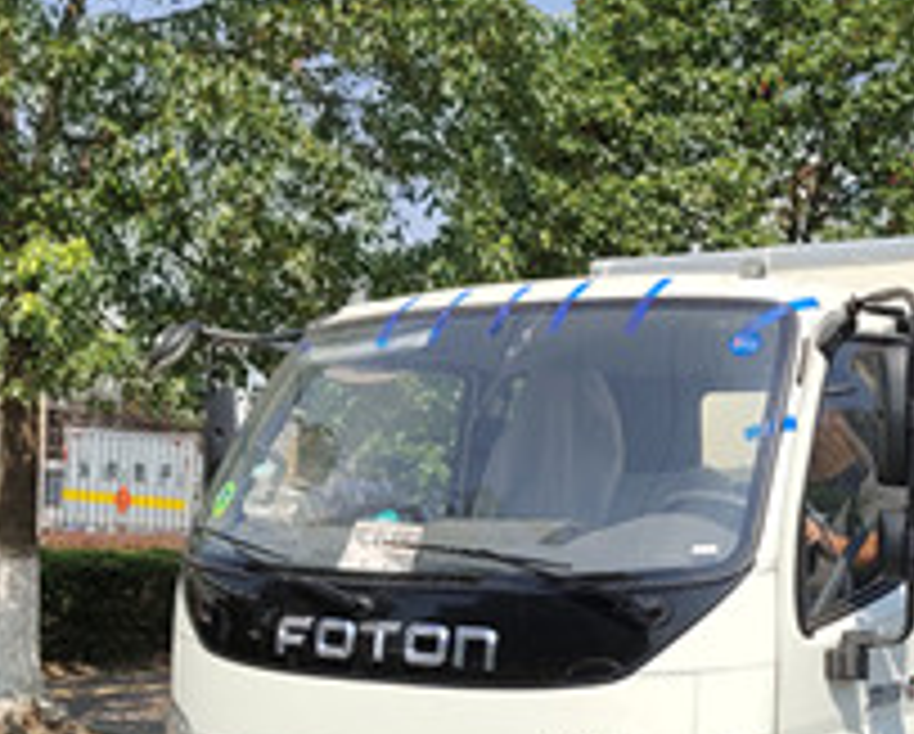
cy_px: 597
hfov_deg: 25.8
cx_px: 761
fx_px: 1950
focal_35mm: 72
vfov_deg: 21.0
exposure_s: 1/3017
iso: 50
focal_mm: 4.35
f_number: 1.8
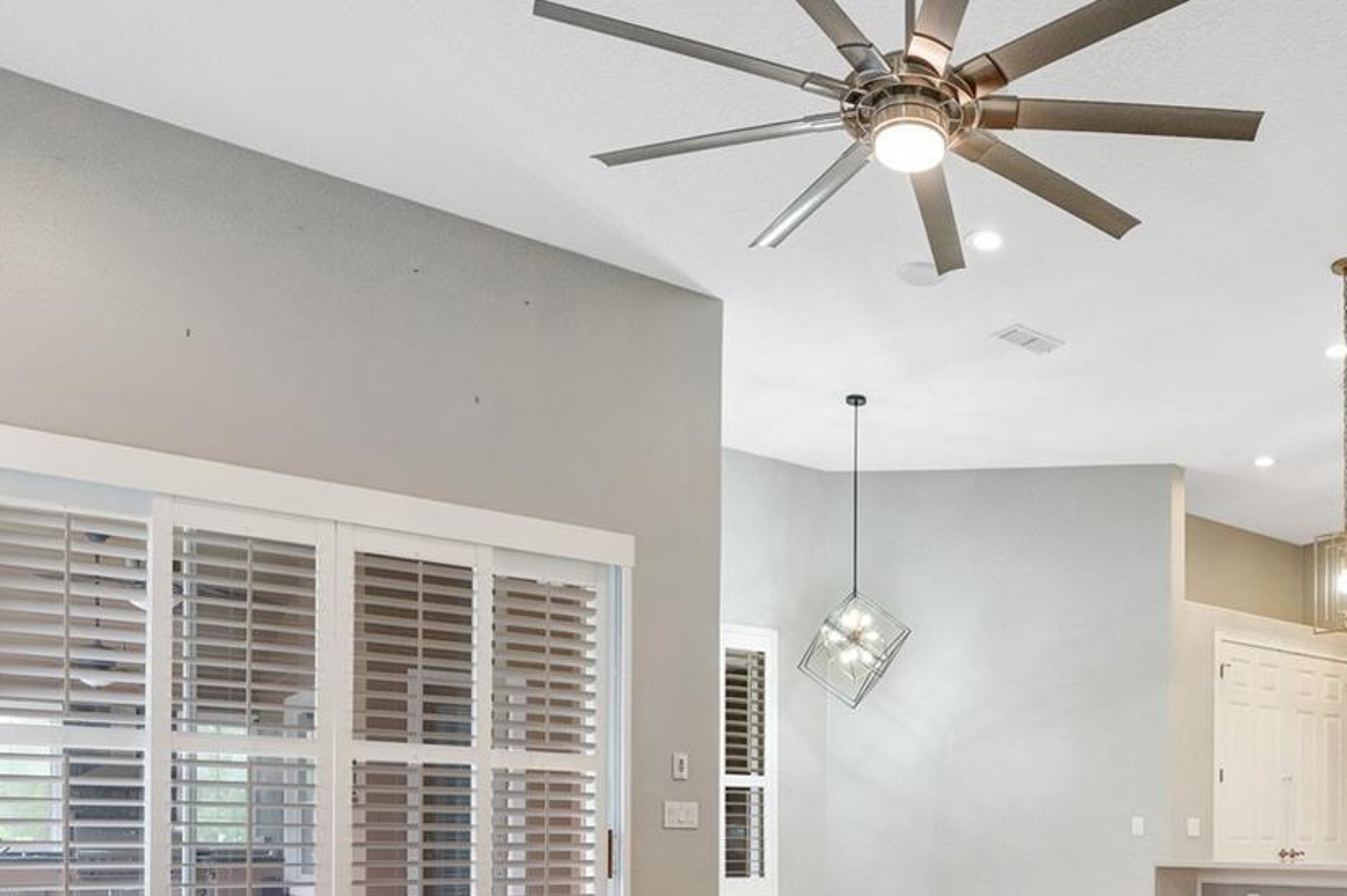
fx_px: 1159
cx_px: 967
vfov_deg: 38.7
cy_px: 844
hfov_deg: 58.0
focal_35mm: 31
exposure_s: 1/4
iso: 640
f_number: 7.1
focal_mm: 16
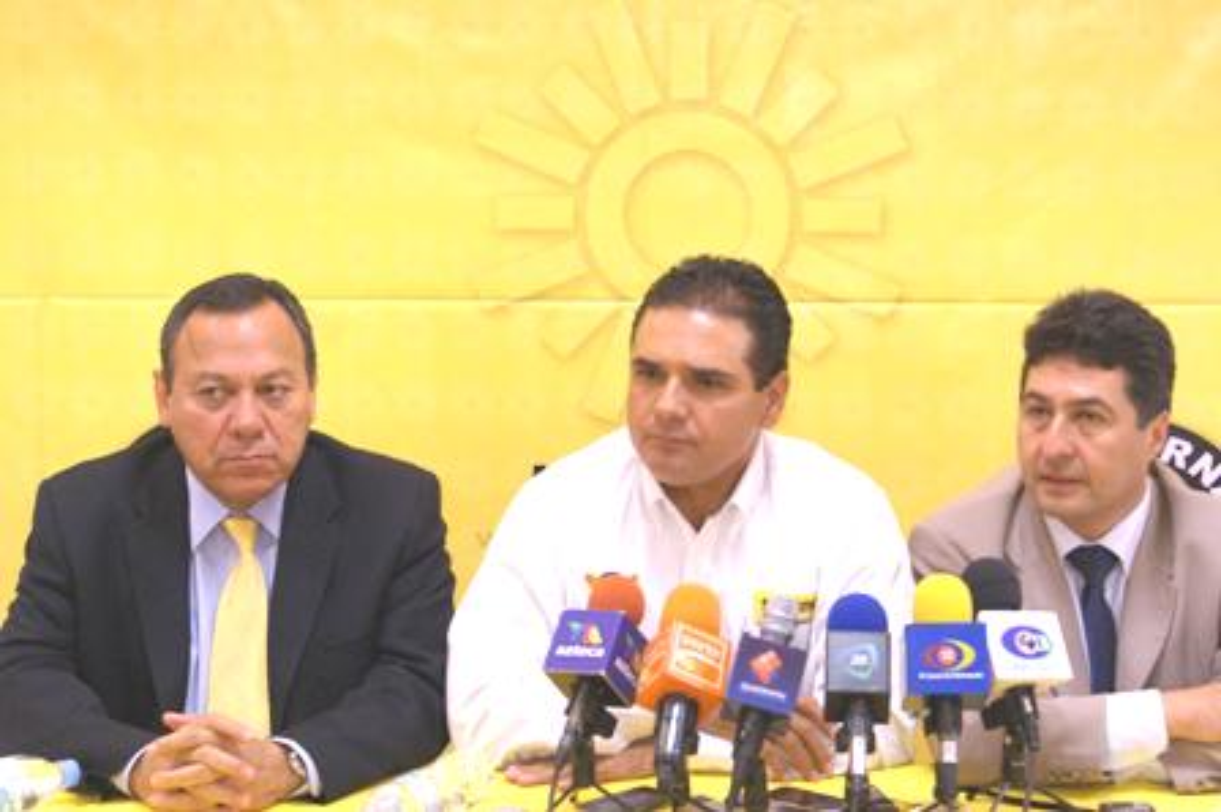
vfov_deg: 15.2
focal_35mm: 90
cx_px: 610
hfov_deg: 22.6
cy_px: 406
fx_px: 3050
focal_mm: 60
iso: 400
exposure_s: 1/40
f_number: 5.6
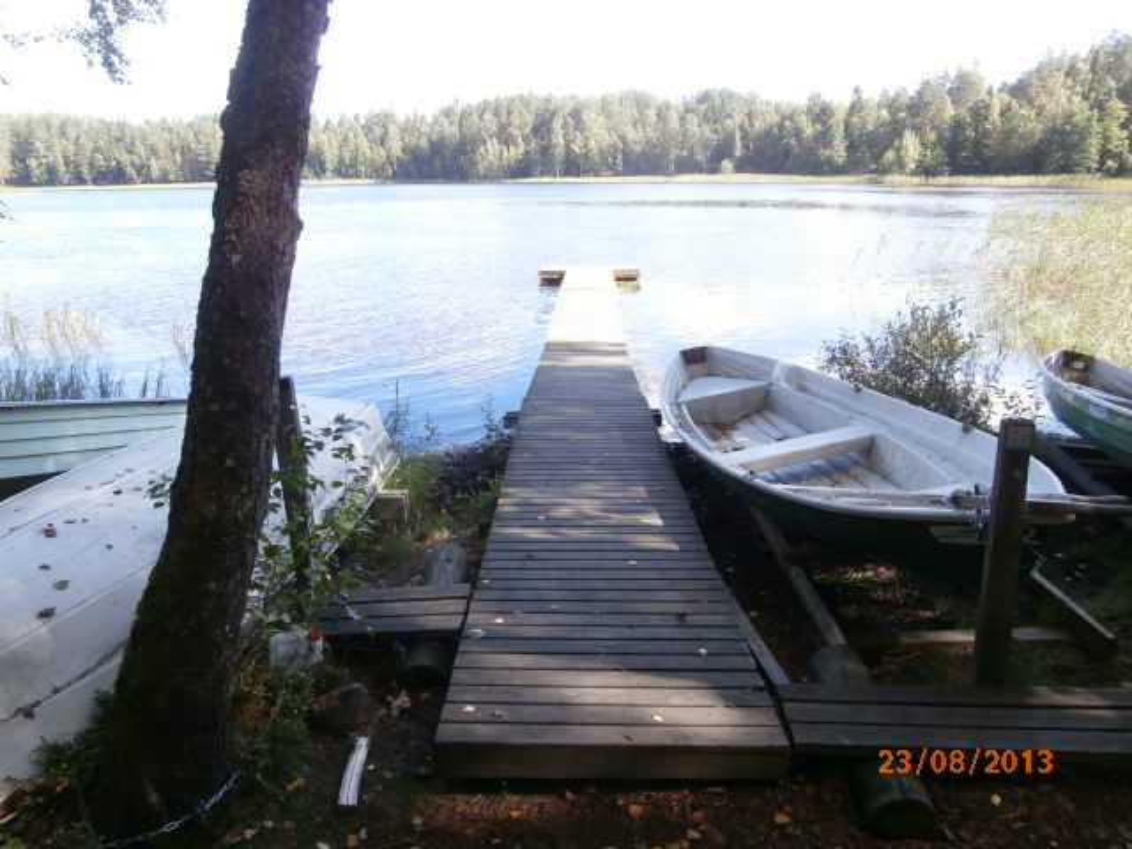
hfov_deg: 71.6
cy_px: 424
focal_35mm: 24
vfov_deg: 56.8
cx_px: 566
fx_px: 785
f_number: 3
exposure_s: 1/160
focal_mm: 4.2
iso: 100
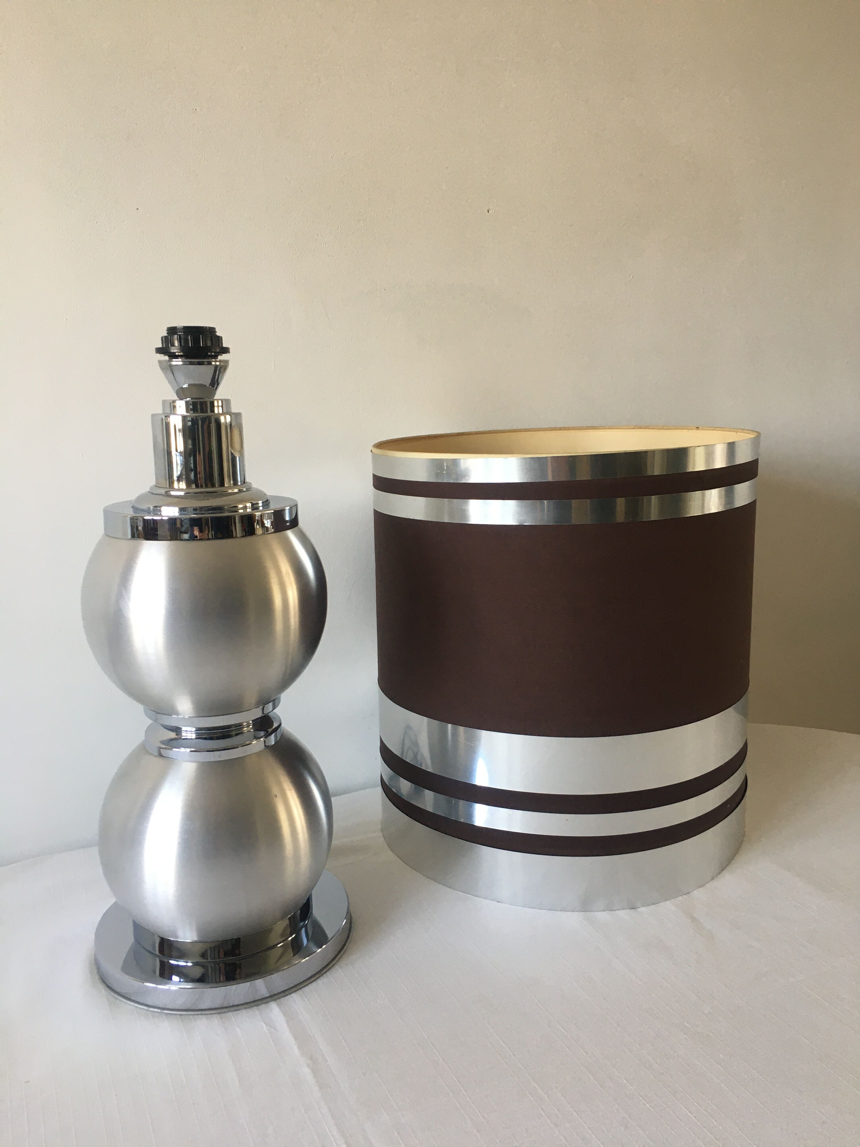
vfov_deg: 61.7
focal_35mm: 29
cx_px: 430
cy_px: 574
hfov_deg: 48.2
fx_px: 961
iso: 32
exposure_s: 1/33
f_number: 2.2
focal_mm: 4.15
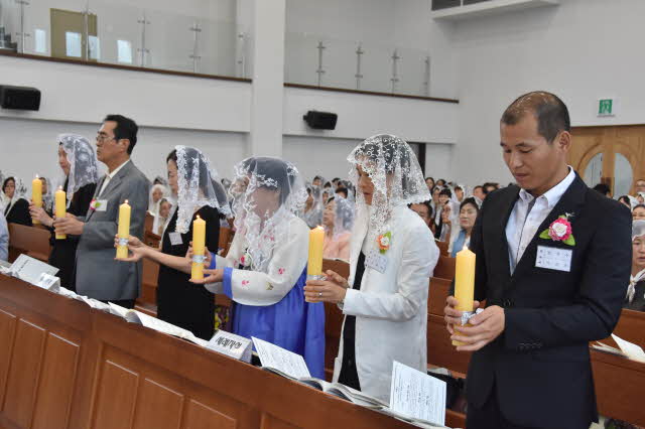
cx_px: 322
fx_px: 860
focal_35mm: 48
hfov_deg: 41.1
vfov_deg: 28.0
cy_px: 214
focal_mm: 32
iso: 800
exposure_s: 1/125
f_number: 5
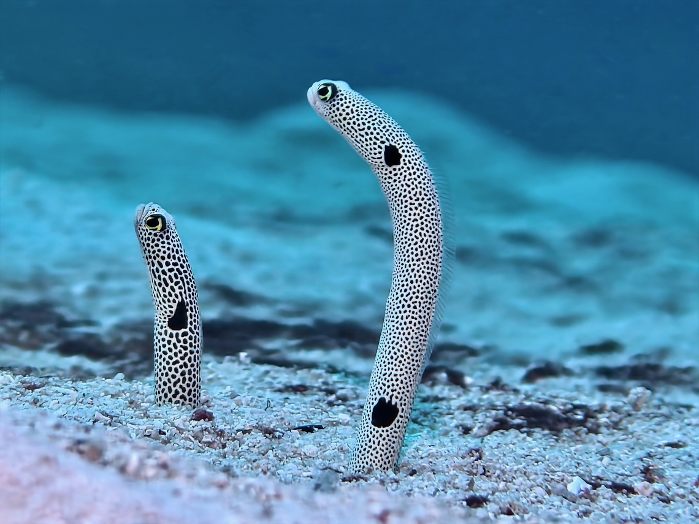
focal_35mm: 270
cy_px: 262
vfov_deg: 5.5
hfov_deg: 7.3
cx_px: 350
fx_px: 5452
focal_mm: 15
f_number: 2.1
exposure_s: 1/100
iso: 64
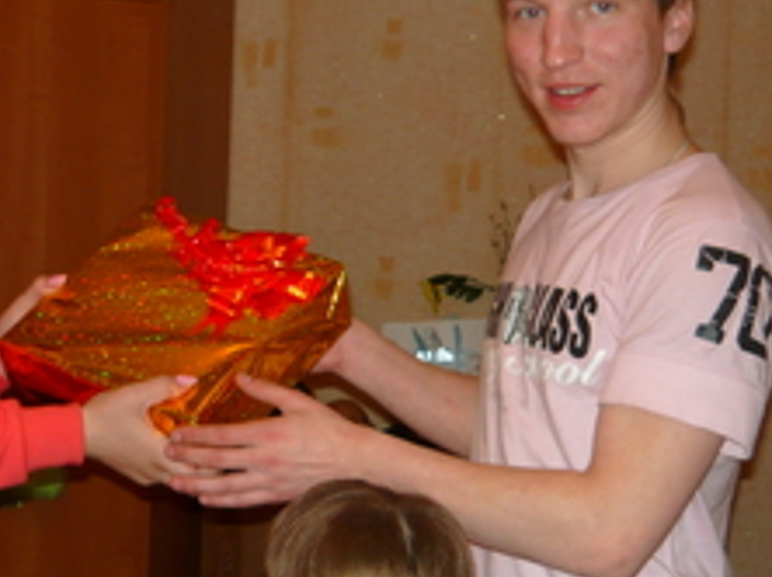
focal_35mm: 67
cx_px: 163
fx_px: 1493
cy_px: 222
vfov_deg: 21.8
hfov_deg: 28.4
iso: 100
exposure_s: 1/30
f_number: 2.8
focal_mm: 5.5
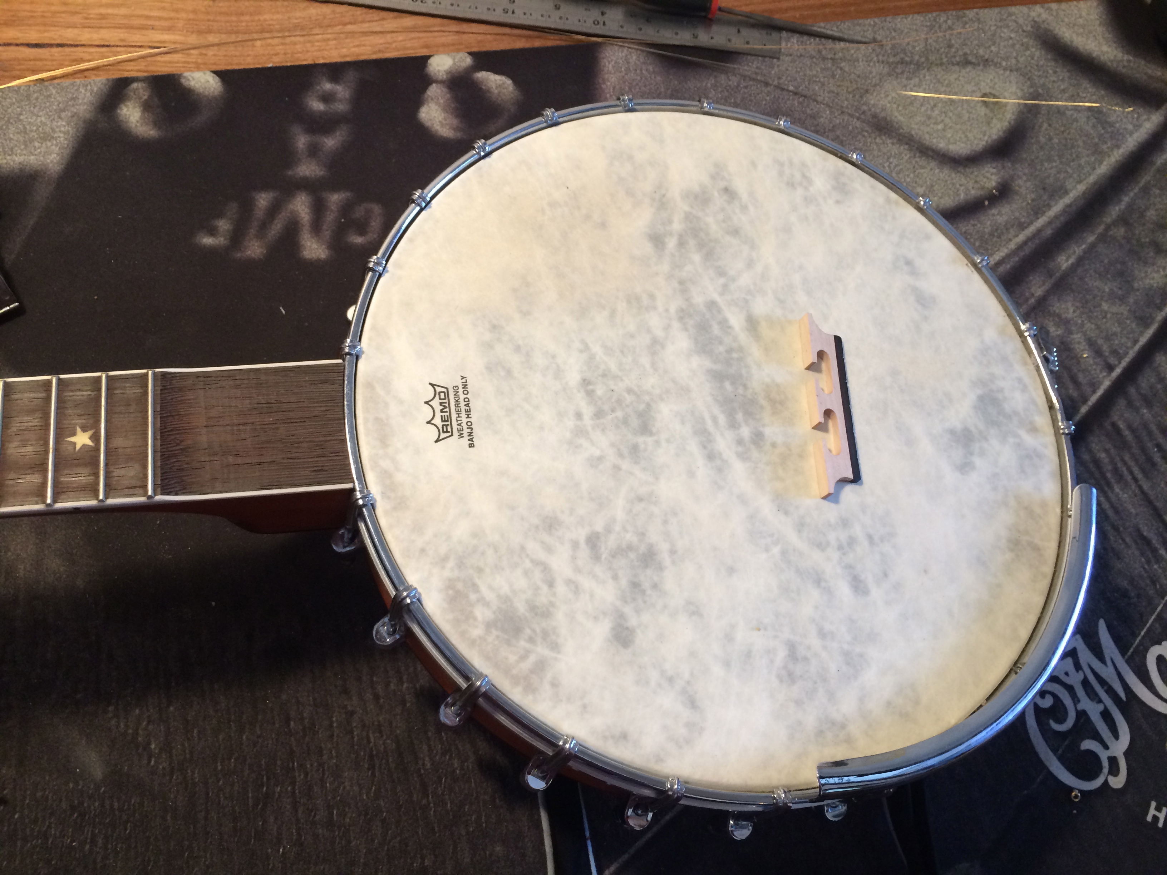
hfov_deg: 60.0
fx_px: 1011
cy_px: 438
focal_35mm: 30
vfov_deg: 46.8
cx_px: 584
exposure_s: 1/33
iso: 80
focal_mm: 4.12
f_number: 2.2
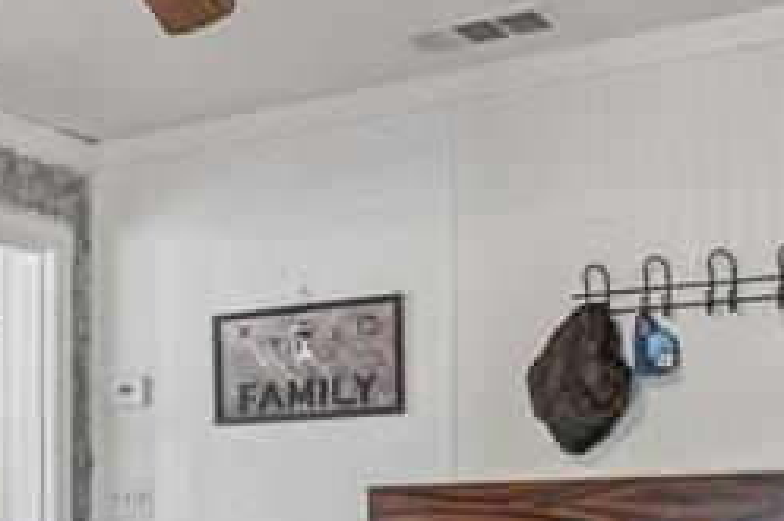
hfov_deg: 31.2
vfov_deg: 21.1
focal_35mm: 62
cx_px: 104
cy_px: 534
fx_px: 1349
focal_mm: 10
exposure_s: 1/4
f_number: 8
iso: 400
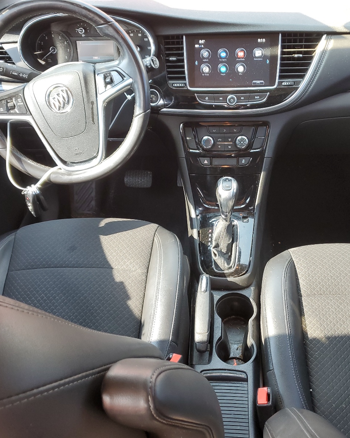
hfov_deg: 43.2
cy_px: 219
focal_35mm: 34
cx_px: 207
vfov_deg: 52.8
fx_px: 440
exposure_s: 1/50
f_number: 1.5
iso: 60
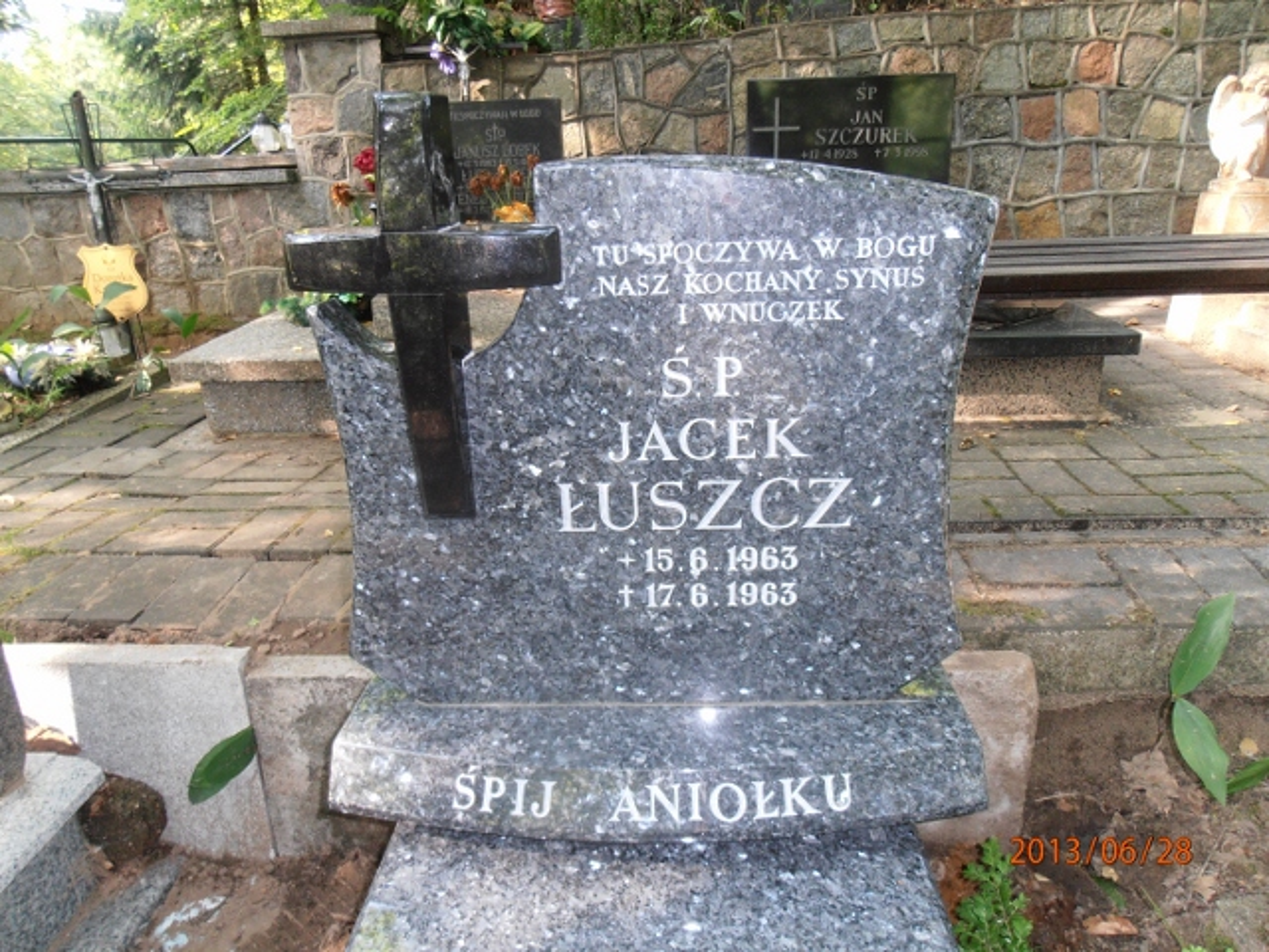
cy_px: 476
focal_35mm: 24
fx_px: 880
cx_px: 634
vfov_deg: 56.8
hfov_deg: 71.6
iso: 125
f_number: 3
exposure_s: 1/30
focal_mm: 4.2
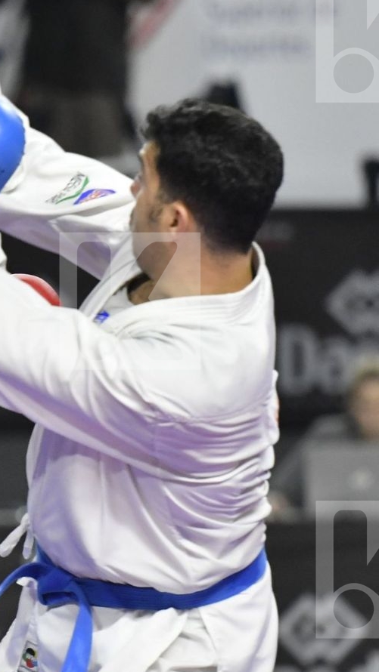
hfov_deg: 1.9
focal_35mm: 635
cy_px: 301
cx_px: -126
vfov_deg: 3.4
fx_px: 11338
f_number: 2.8
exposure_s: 1/1000
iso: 2000
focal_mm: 200
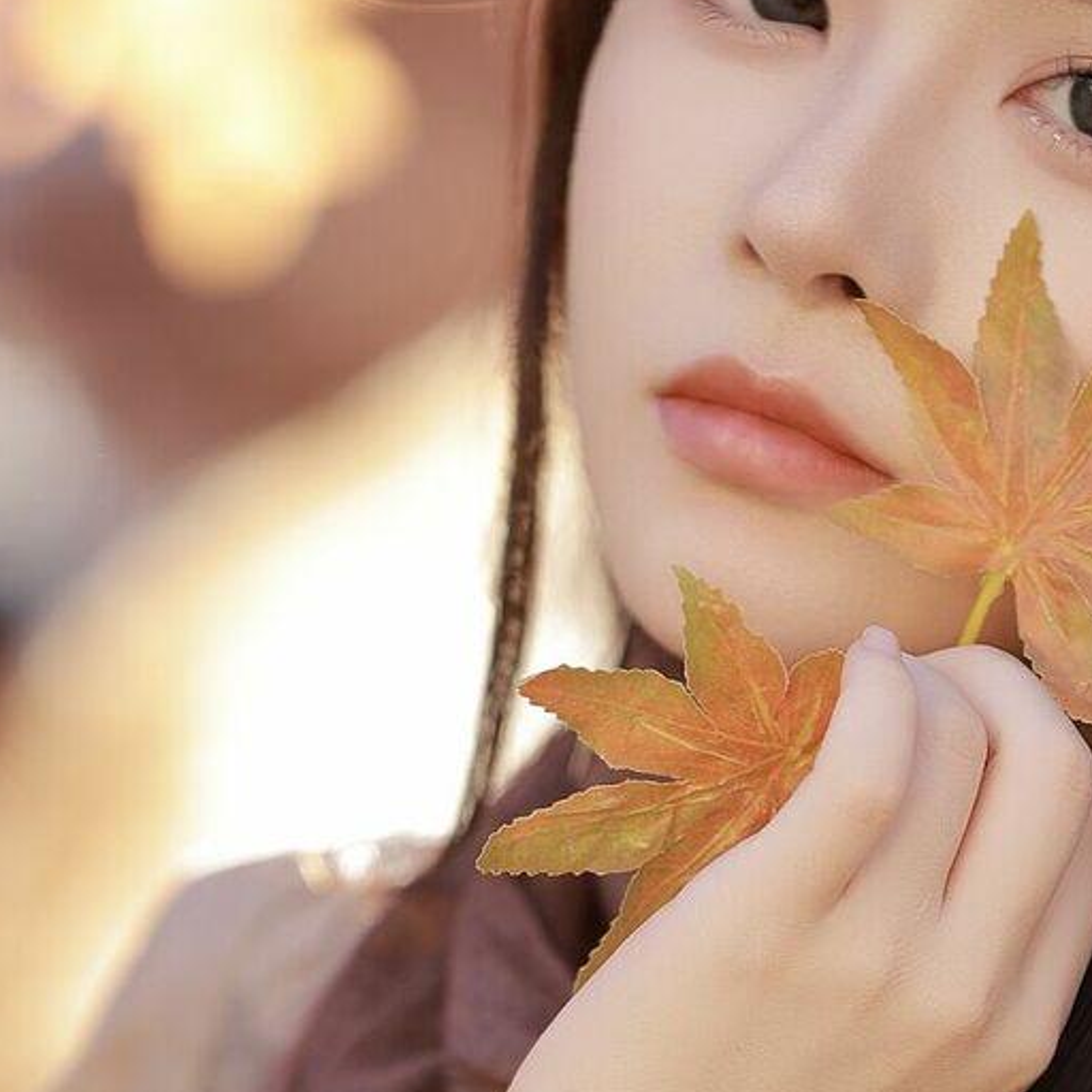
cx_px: 1030
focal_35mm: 520
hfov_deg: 3.4
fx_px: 18559
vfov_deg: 3.4
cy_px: 944
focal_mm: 200
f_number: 3.2
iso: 160
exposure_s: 1/250
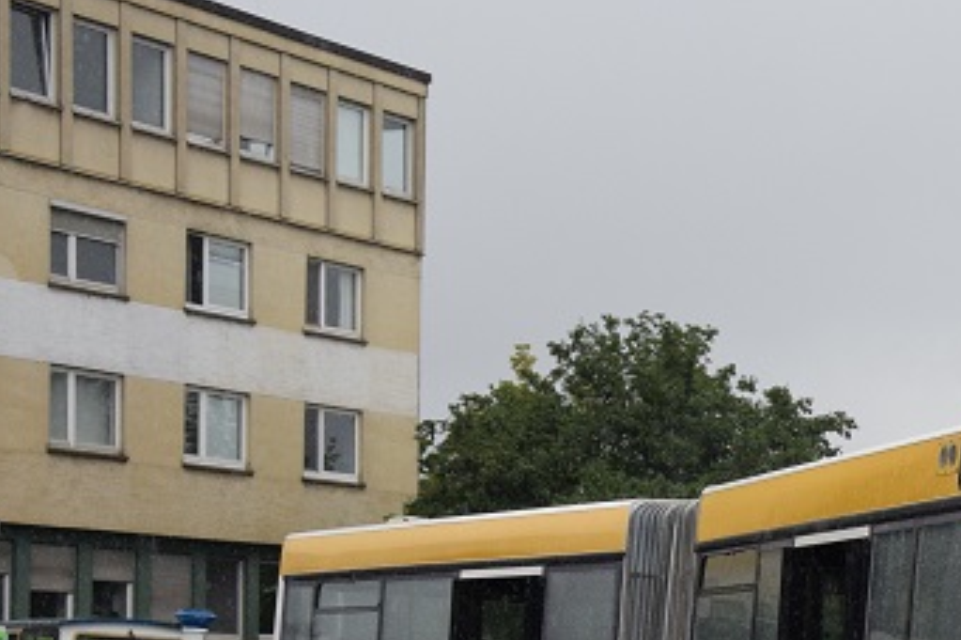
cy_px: 660
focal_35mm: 111
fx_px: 2962
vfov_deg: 12.2
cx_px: 1186
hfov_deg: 17.5
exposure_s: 1/640
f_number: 4
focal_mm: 28
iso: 800
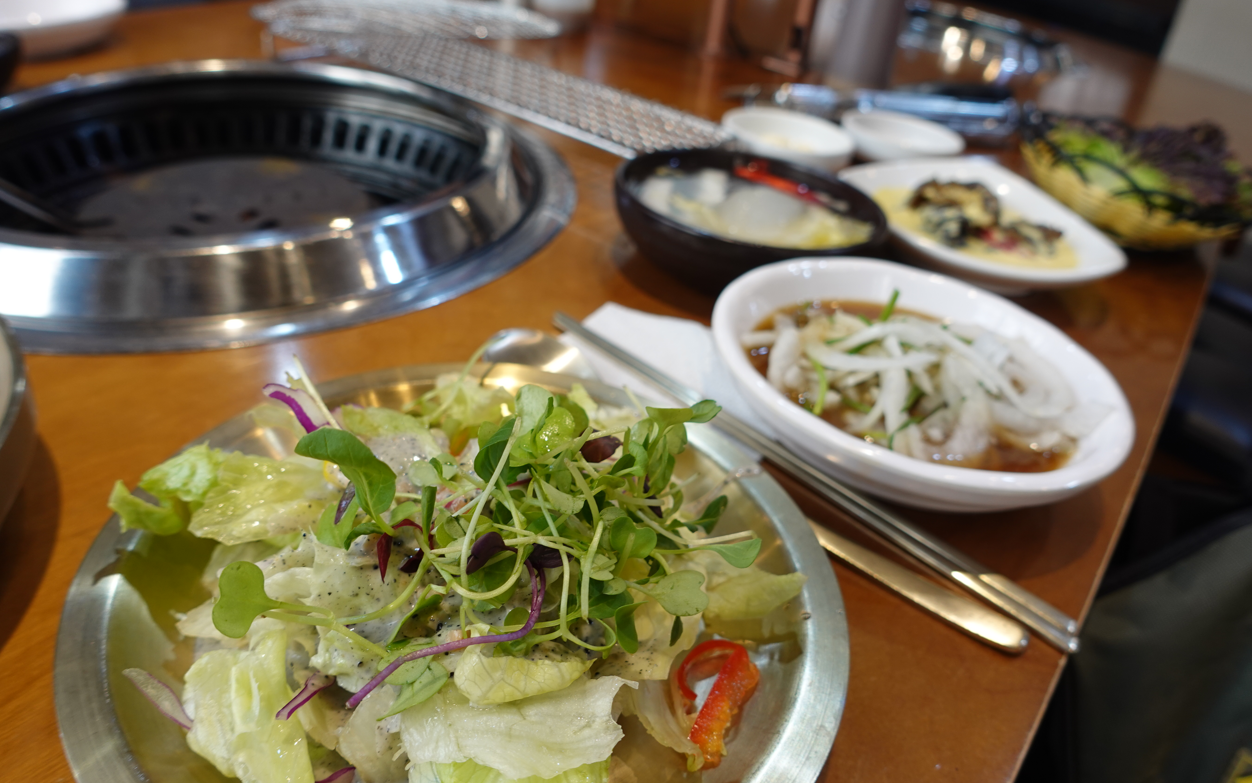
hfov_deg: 66.5
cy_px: 410
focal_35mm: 28
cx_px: 620
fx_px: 955
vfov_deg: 44.5
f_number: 2.8
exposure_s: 1/30
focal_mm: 10.69
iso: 125
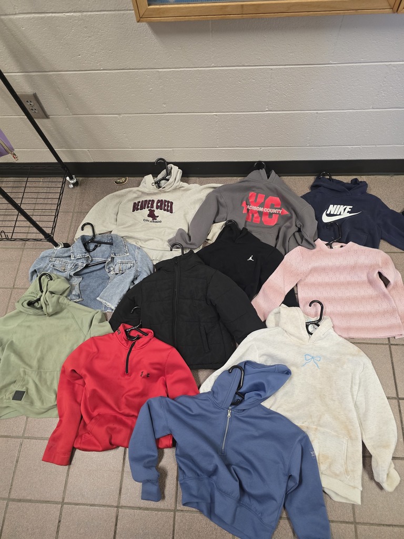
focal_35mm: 23
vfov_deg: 73.9
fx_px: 358
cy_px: 270
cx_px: 202
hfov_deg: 58.9
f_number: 1.7
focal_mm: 6.3
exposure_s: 1/120
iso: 640
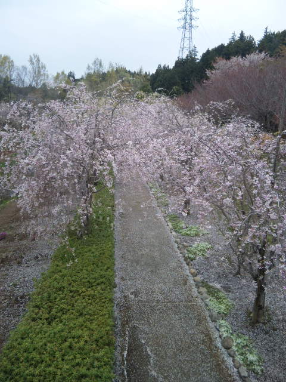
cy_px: 191
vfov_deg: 61.7
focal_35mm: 29
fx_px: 319
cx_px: 143
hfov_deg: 48.2
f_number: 2.8
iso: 100
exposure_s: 1/297
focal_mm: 4.82
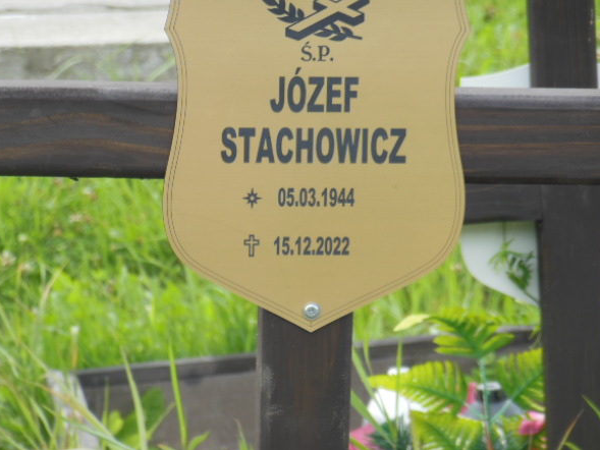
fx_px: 4126
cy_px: 212
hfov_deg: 8.3
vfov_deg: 6.2
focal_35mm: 238
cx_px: 282
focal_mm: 39.1
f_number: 5.7
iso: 125
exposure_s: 1/200
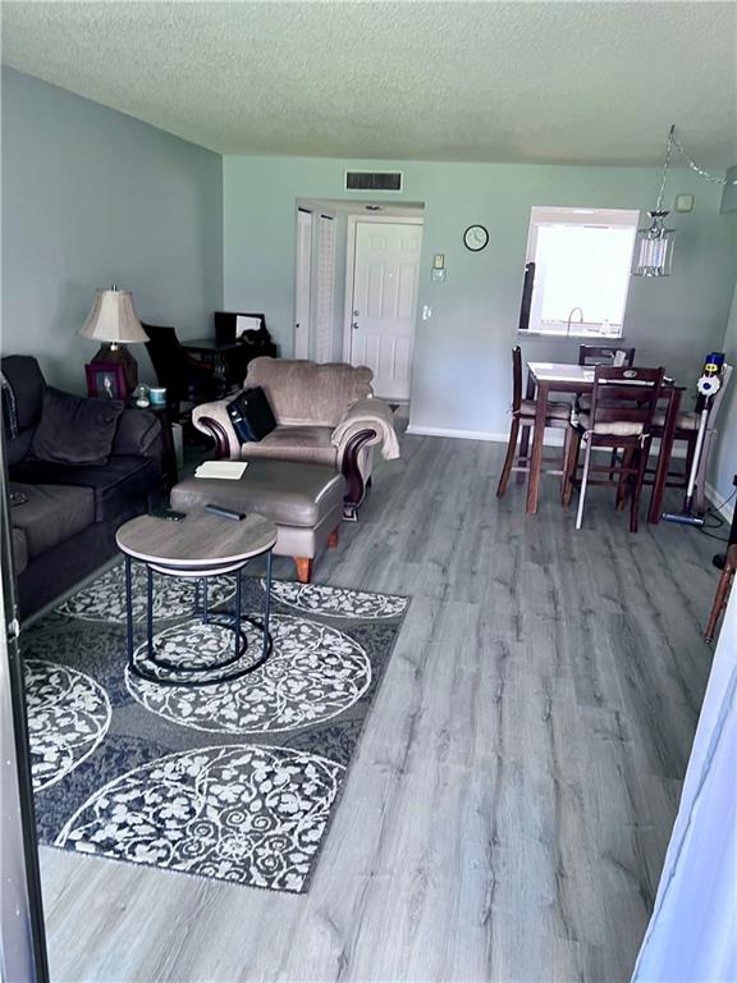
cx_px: 368
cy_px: 492
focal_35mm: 26
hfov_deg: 53.1
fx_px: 738
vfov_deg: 67.3
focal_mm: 5.7
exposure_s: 1/60
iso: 200
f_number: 1.5
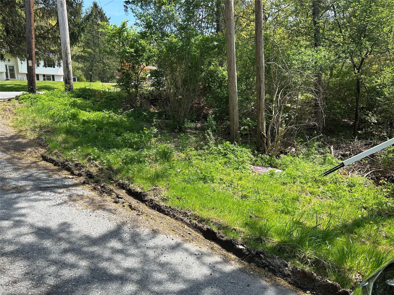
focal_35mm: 26
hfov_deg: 67.3
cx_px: 197
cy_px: 148
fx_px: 296
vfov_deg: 53.1
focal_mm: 5.7
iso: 50
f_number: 1.5
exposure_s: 1/1361
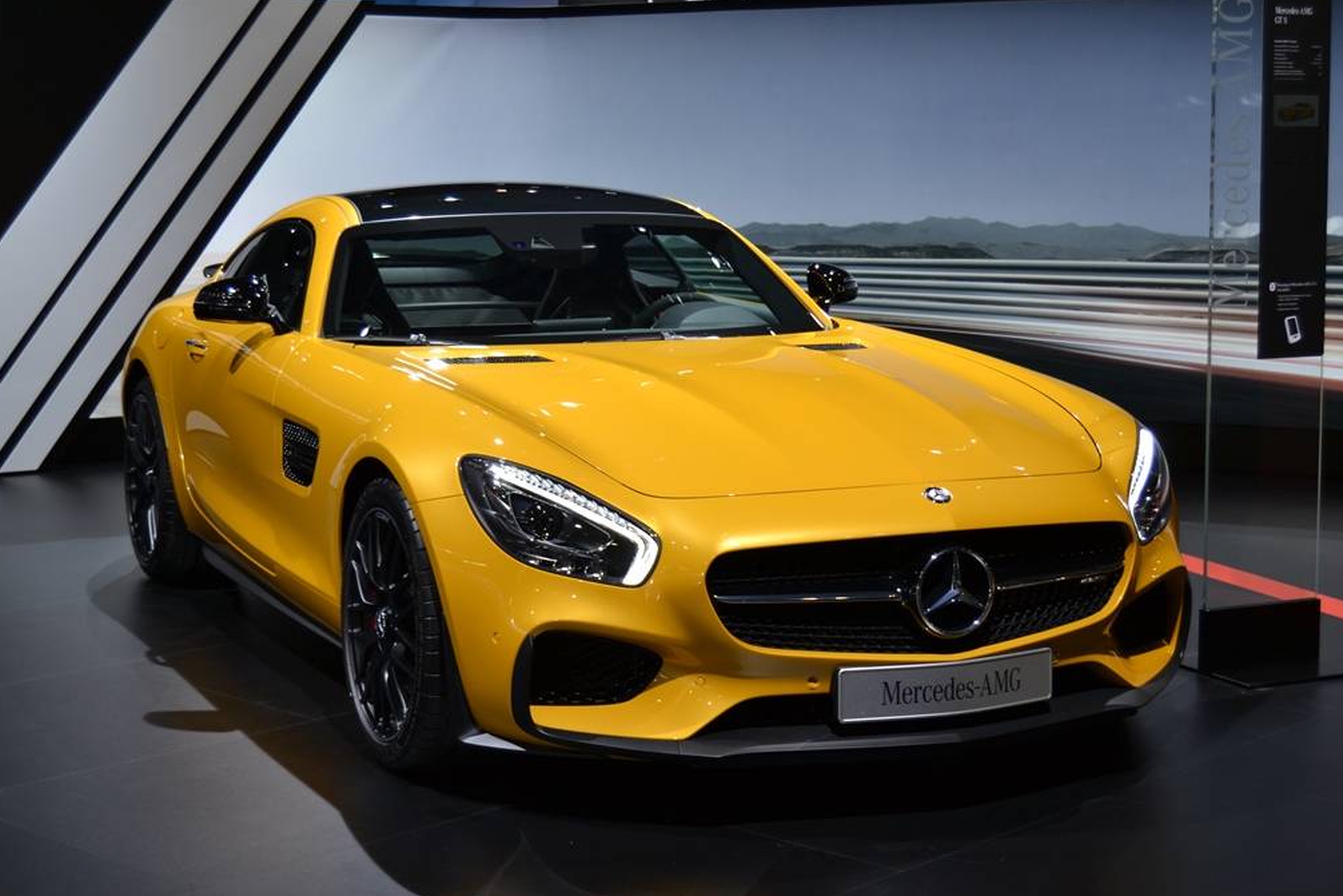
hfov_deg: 34.5
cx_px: 676
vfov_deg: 23.4
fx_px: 2164
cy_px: 452
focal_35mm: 58
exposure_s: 1/125
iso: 250
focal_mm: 38
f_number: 5.6
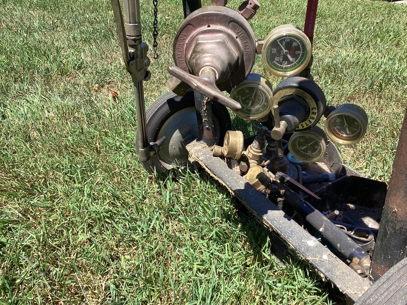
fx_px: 365
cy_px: 152
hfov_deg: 58.3
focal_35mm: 31
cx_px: 204
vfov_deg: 45.4
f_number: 2.4
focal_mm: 3.3
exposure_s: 1/482
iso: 25
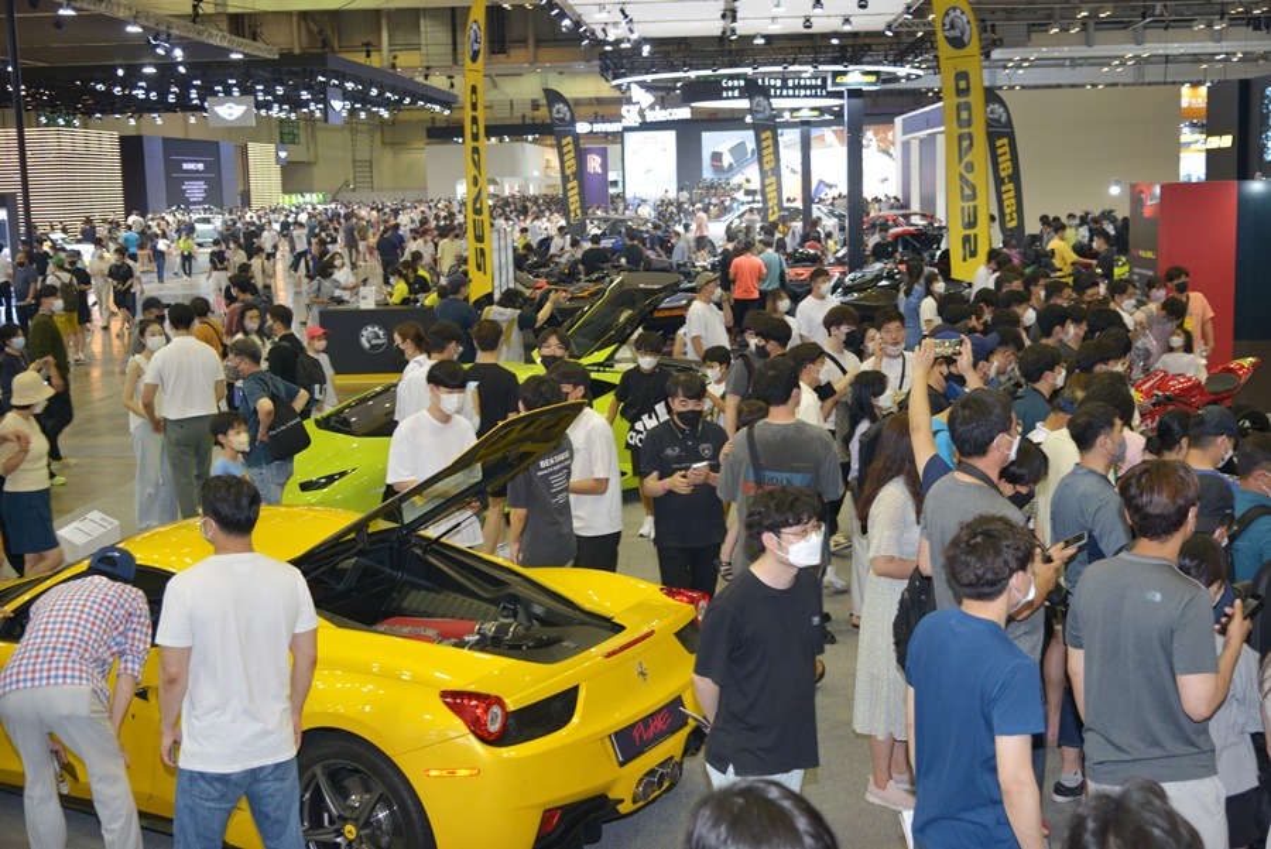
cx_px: 636
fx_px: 1554
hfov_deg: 44.5
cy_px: 424
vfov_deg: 30.5
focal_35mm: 44
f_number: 4.5
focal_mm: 44
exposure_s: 1/50
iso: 800
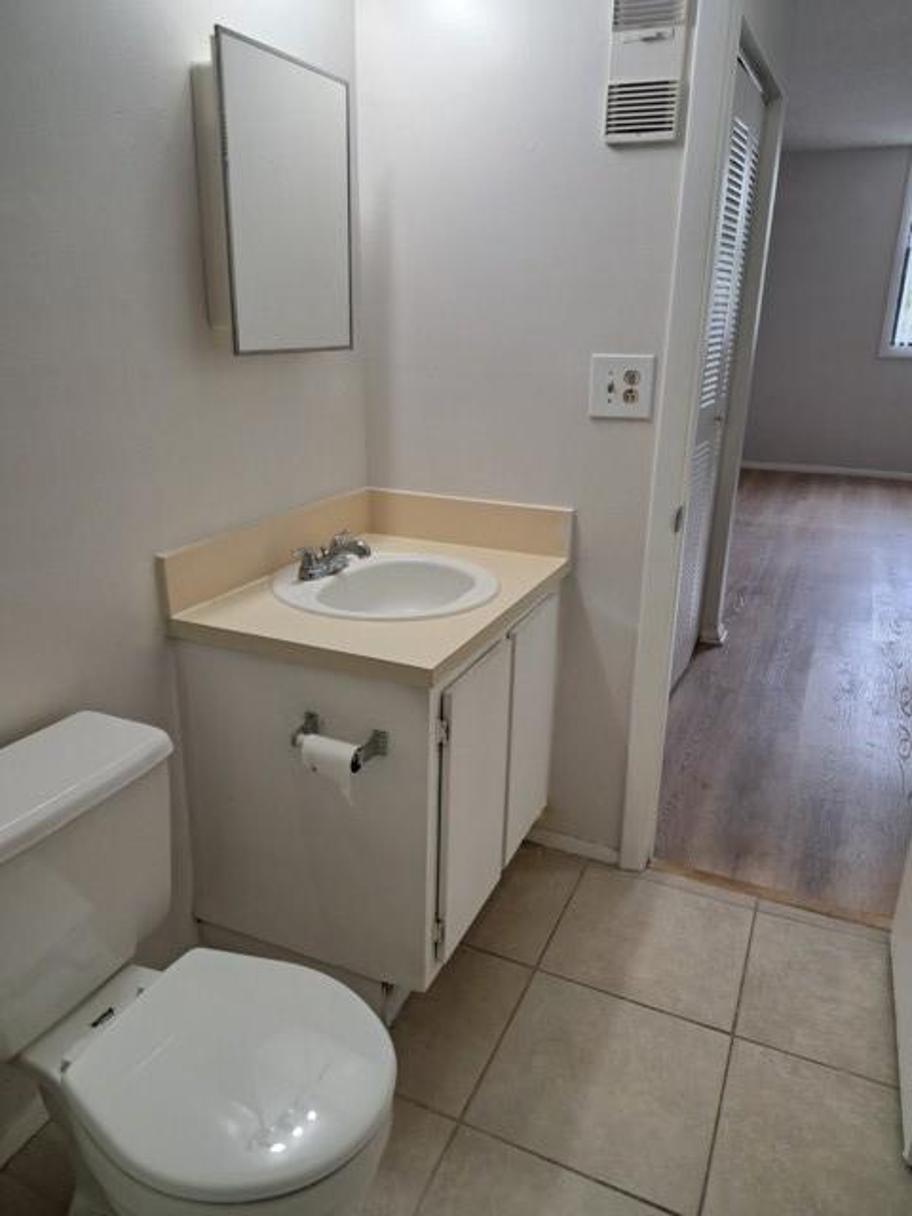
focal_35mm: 24
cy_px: 608
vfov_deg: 71.6
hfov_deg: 56.8
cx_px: 456
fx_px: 843
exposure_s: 1/60
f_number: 1.8
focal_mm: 5.23
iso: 64
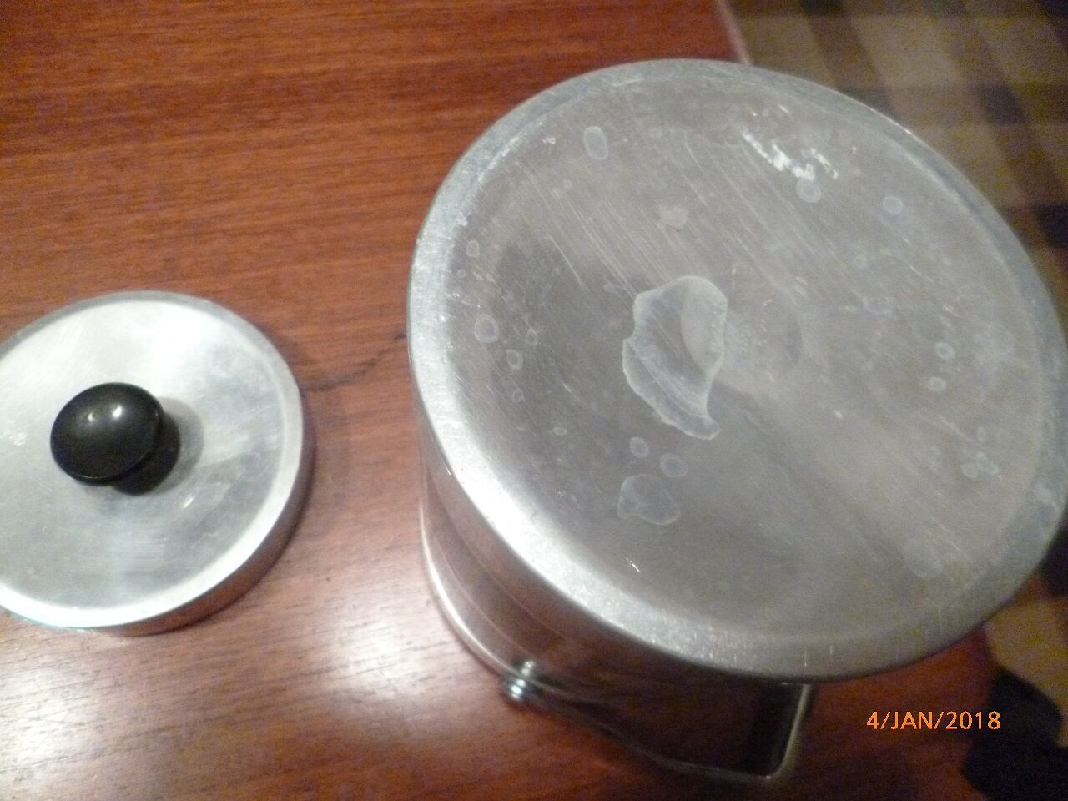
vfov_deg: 56.8
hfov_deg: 71.6
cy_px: 400
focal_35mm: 24
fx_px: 740
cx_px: 534
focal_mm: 4.3
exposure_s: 1/40
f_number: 2.5
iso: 800
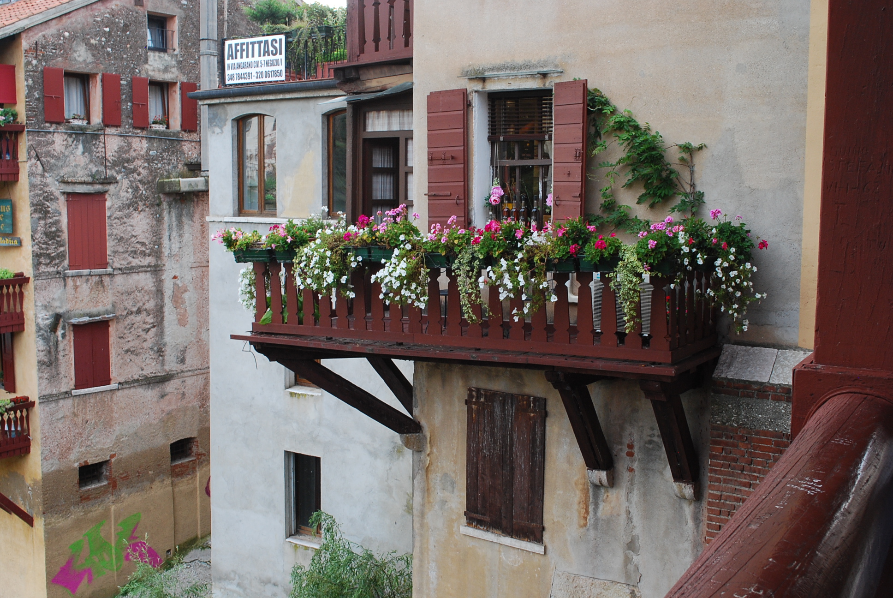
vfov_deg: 34.3
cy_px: 299
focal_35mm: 39
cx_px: 446
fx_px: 969
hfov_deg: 49.5
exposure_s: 1/20
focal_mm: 26
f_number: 11
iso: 400
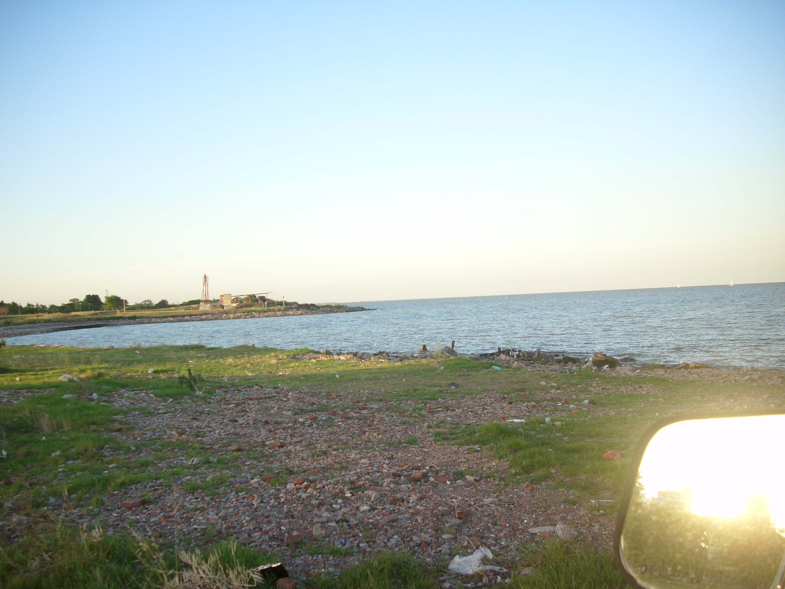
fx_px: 703
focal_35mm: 31
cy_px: 294
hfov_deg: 58.4
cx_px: 392
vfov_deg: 45.4
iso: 50
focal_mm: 6.2
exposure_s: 1/228
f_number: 2.8
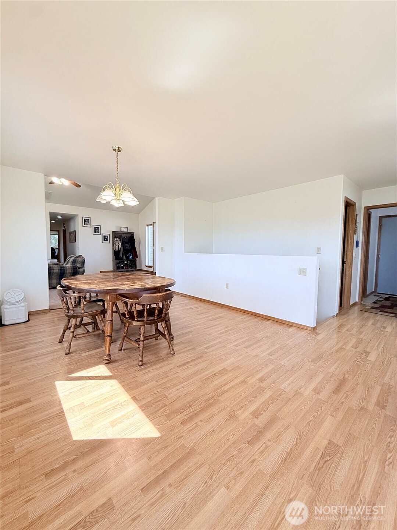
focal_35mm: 14
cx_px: 198
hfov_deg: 85.7
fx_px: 214
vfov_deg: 102.1
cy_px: 265
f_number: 2.2
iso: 160
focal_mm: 2.22
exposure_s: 1/120
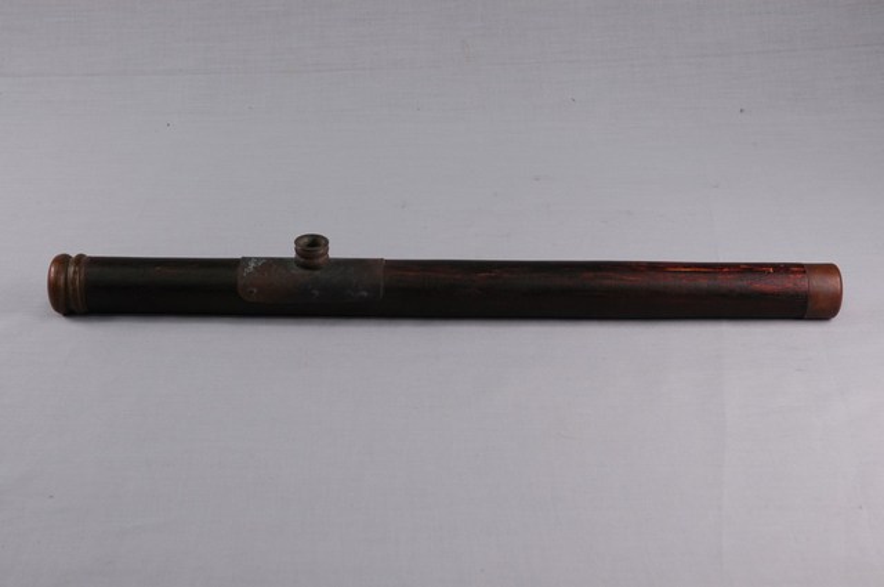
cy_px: 294
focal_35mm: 60
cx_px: 442
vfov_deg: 22.6
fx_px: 1471
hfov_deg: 33.4
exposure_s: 1/20
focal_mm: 40
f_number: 9
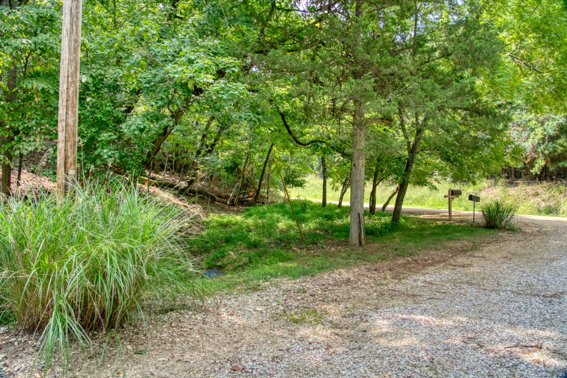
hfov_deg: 73.8
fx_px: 378
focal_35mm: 24
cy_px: 189
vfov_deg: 53.1
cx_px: 284
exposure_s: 1/100
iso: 100
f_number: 4.5
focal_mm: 24
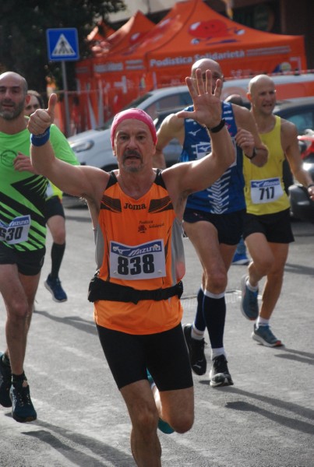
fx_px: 1952
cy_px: 234
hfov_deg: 9.2
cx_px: 157
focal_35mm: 150
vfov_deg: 13.7
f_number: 5.6
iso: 1000
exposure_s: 1/1000
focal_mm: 100
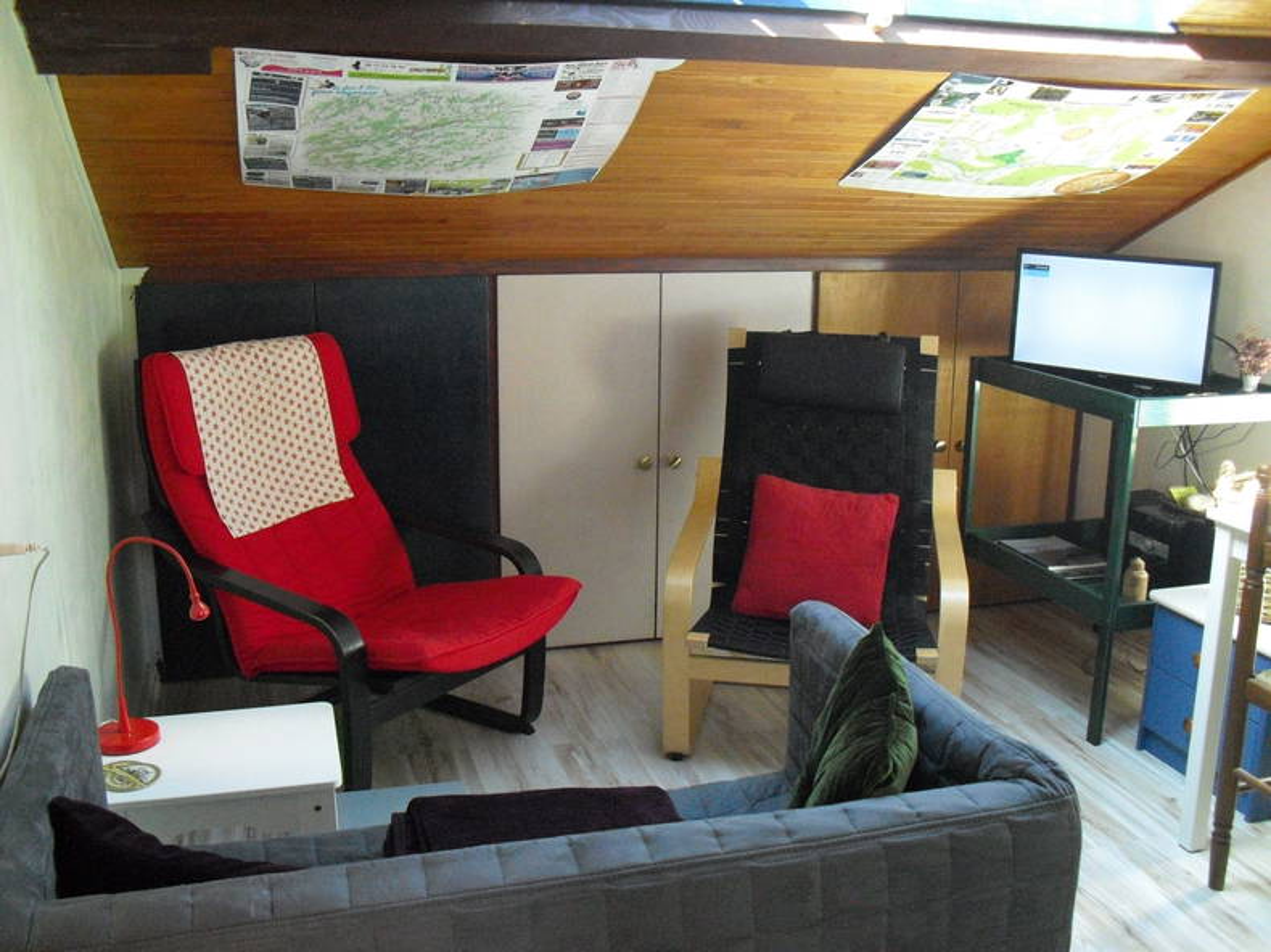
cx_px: 636
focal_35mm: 36
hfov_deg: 51.4
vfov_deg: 39.6
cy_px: 476
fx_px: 1321
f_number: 3.1
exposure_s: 1/80
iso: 800
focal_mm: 6.3
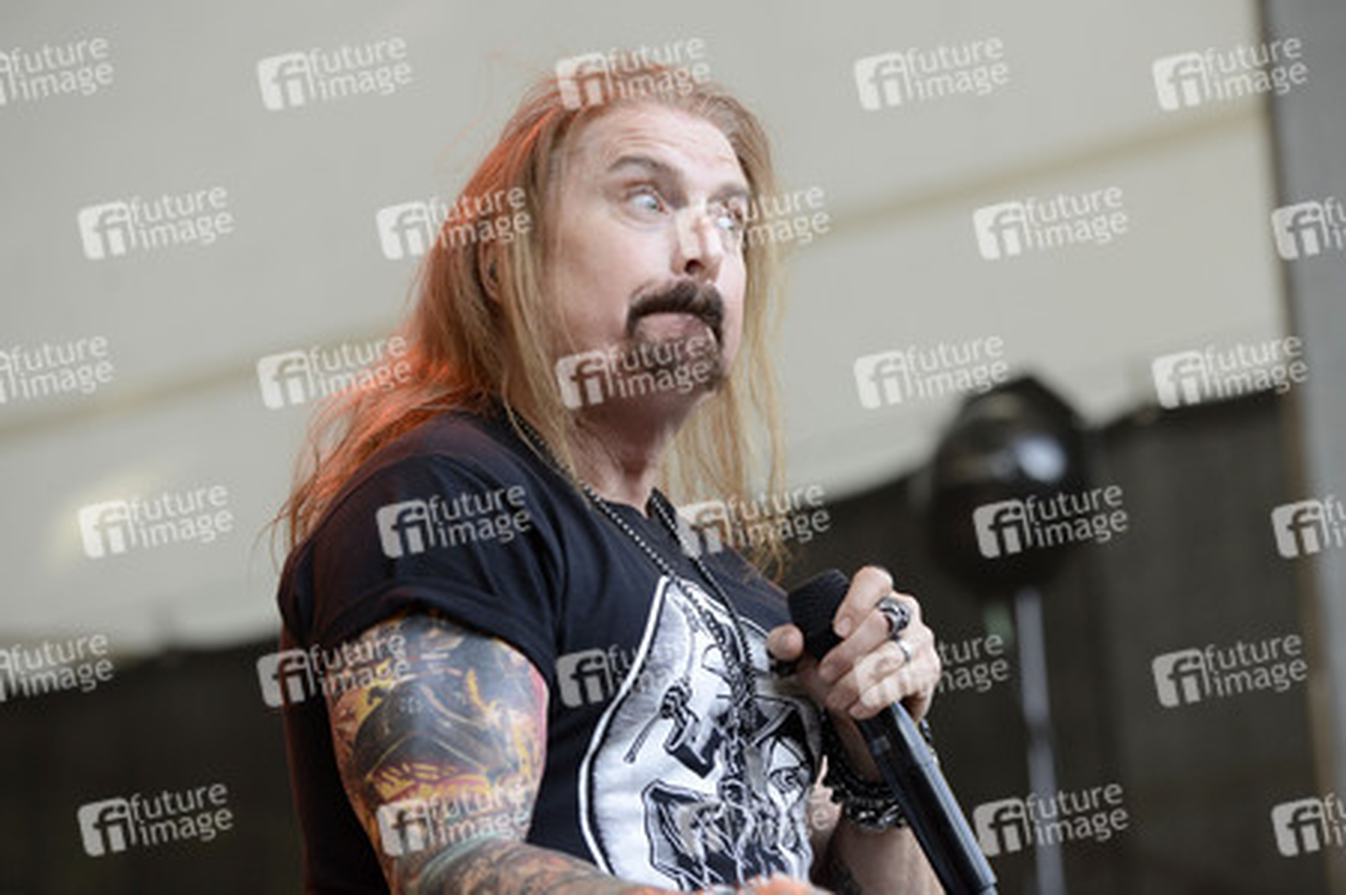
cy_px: 448
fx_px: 5044
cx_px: 673
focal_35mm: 135
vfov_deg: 10.1
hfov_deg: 15.2
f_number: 4.5
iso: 1000
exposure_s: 1/640
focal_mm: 135
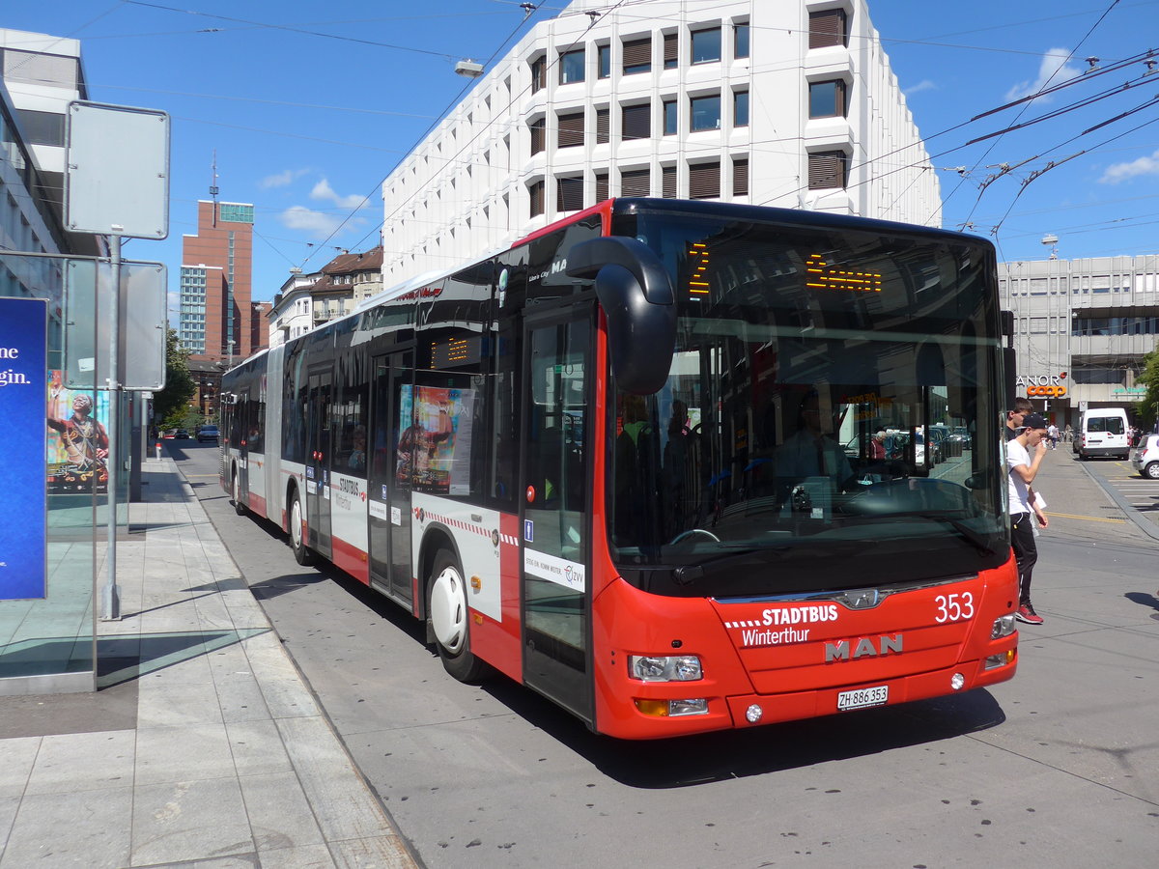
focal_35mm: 29
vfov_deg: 48.2
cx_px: 580
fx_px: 971
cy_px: 434
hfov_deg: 61.7
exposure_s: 1/1600
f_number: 2.8
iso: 80
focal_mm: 6
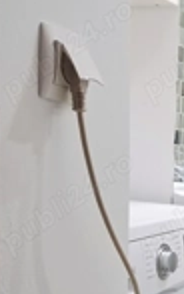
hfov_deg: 16.5
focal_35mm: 72
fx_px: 577
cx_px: 278
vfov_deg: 28.0
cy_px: 236
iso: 320
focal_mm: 4.65
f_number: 1.8
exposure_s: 1/50
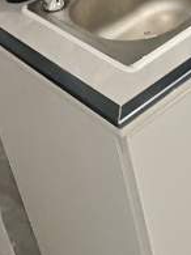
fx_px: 604
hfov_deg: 17.7
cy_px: -45
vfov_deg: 22.2
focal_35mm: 82
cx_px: 165
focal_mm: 1.91
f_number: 2.2
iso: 320
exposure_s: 1/50
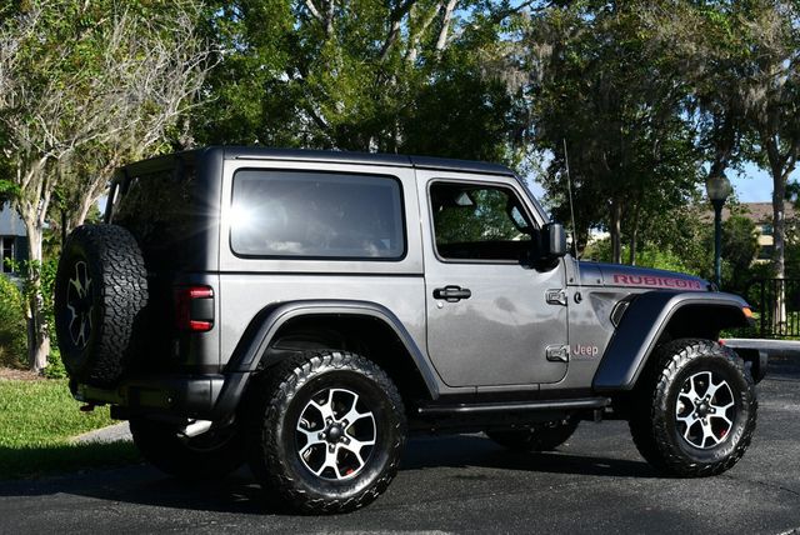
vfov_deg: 22.0
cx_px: 400
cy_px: 268
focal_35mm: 62
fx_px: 1379
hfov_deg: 32.4
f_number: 8
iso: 100
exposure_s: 1/250
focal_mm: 31
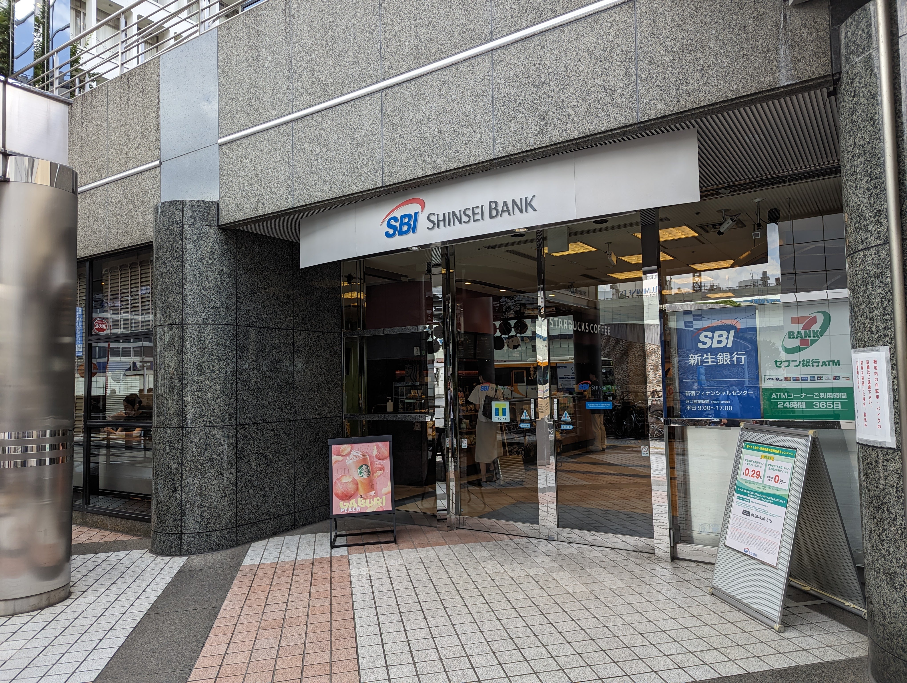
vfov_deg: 56.9
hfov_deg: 71.5
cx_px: 454
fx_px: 630
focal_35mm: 24
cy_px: 342
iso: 38
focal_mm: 6.81
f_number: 1.85
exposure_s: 1/268
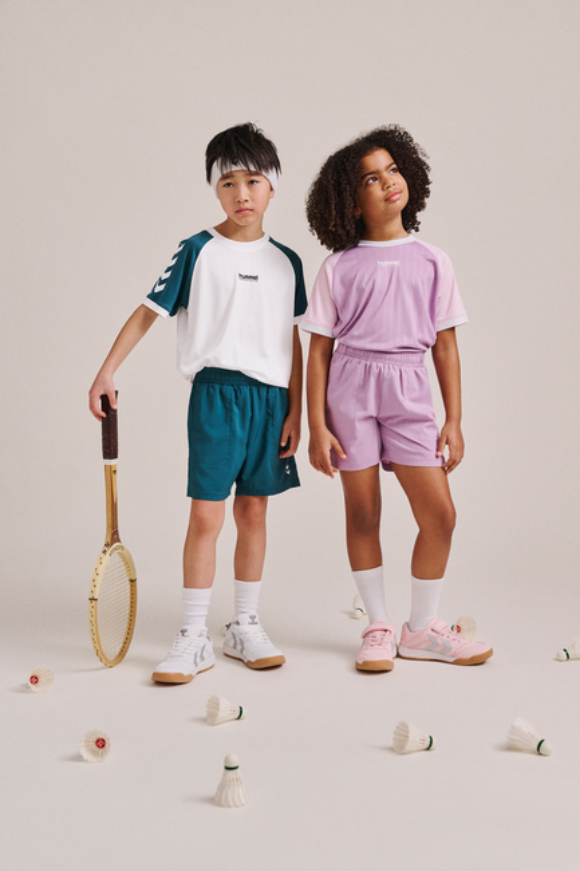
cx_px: 290
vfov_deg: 36.9
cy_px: 436
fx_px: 1306
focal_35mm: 54
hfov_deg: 25.0
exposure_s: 1/250
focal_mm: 54
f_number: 5.6
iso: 1000
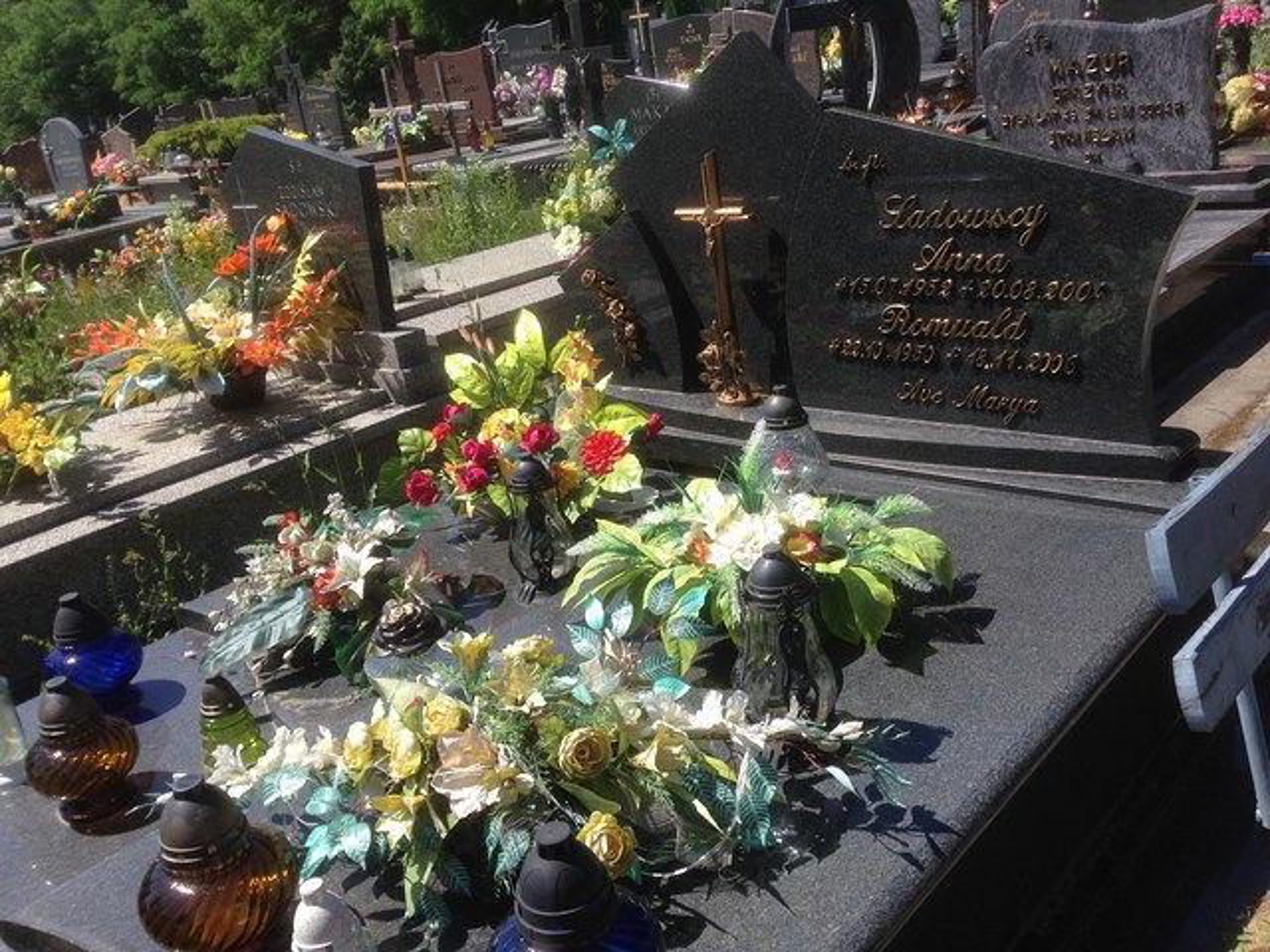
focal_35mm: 33
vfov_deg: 42.9
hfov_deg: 55.4
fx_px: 1211
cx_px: 635
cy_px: 476
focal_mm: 4.12
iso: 50
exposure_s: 1/1261
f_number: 2.4
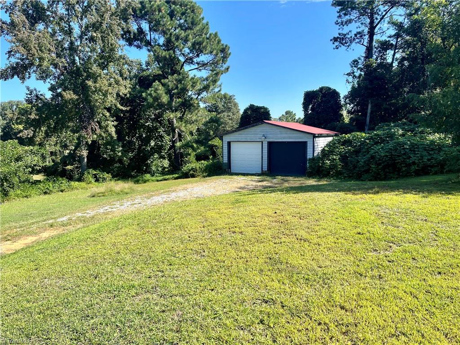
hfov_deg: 69.4
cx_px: 230
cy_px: 172
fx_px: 332
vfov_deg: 54.9
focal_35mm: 25
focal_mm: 5.1
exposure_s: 1/1618
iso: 32
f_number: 1.6
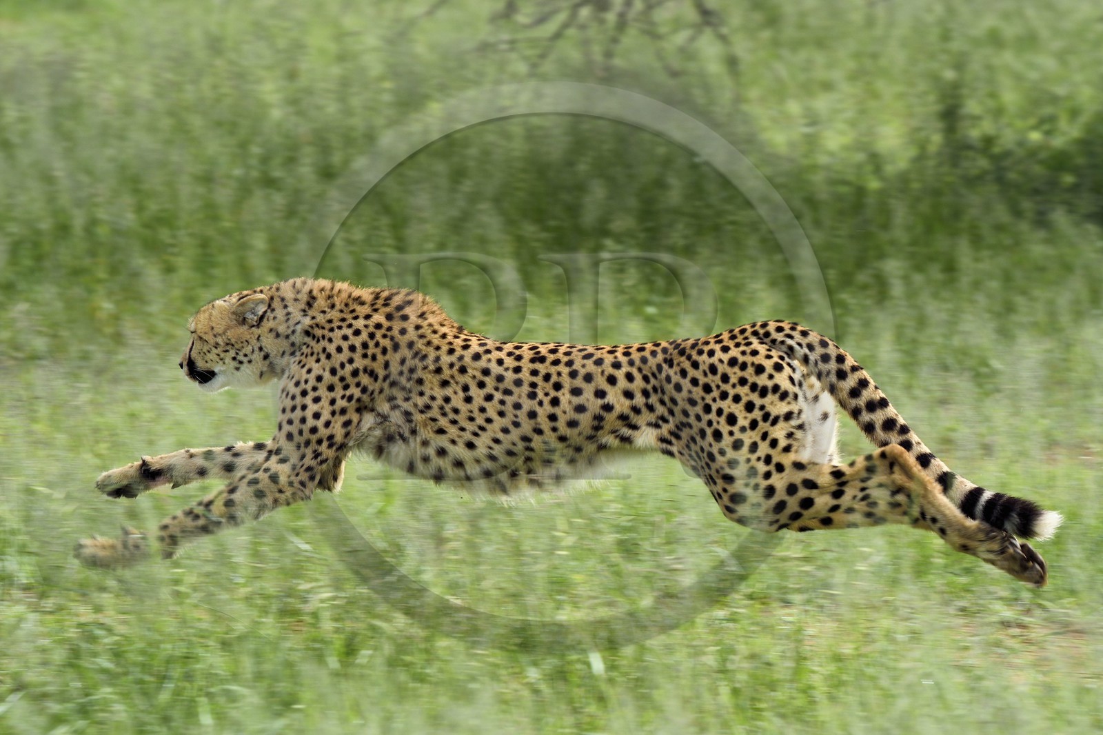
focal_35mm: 200
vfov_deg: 6.9
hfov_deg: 10.3
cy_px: 368
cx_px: 552
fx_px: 6126
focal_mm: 200
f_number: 8
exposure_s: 1/640
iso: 400
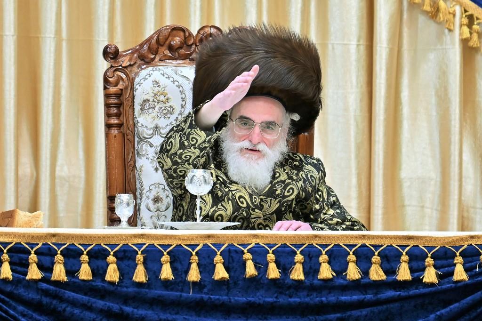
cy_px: 160
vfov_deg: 4.6
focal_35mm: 300
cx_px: 241
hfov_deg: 6.9
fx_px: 4015
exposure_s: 1/250
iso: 320
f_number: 2.8
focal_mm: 200
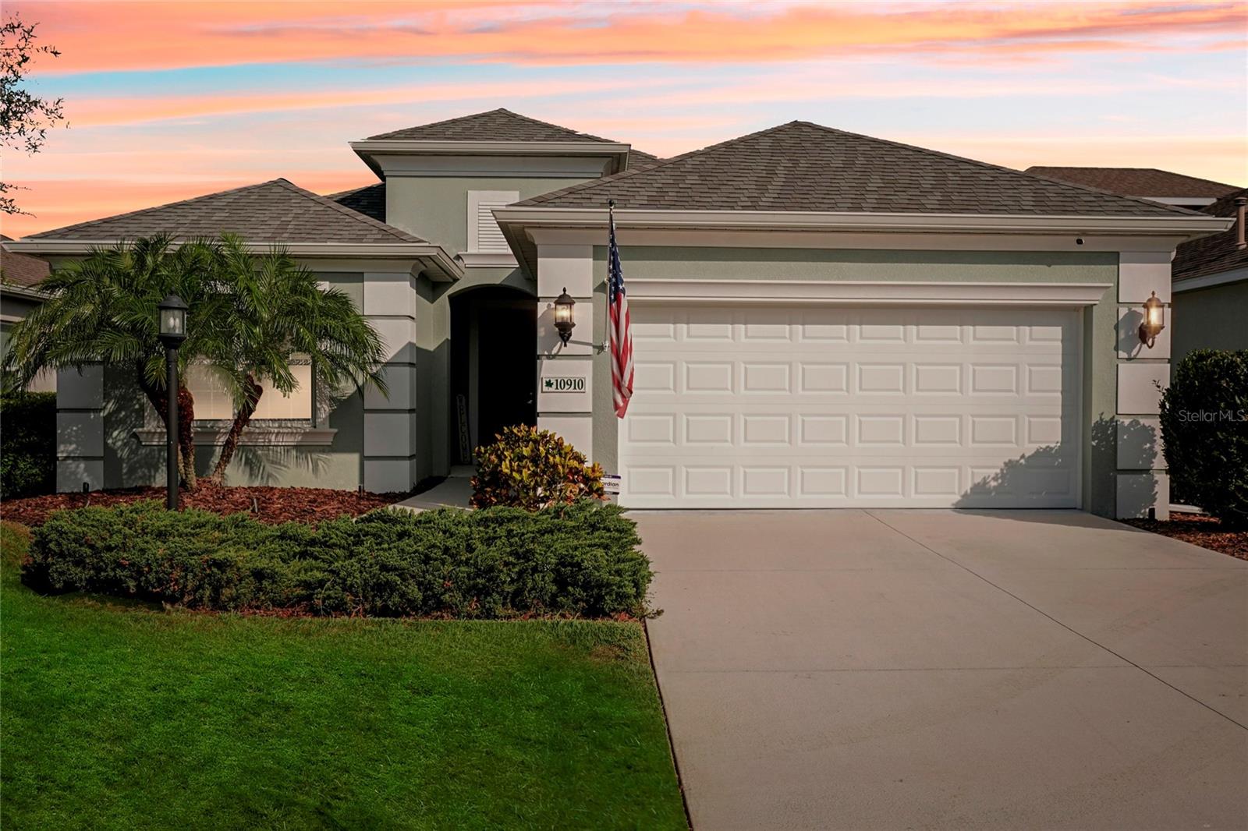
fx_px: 1074
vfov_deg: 42.3
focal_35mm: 31
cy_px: 416
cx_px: 624
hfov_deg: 60.3
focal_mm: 31
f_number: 4
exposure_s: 1/6000
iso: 400
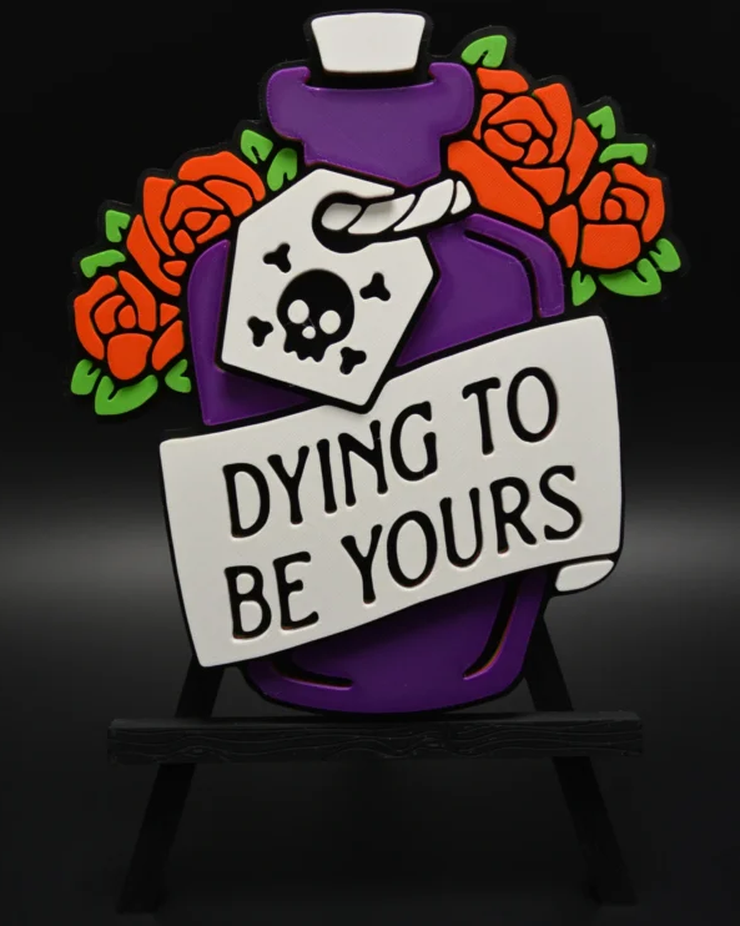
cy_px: 373
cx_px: 367
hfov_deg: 26.2
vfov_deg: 32.4
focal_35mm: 58
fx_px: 1589
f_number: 4.2
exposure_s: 1/60
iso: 500
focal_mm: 34
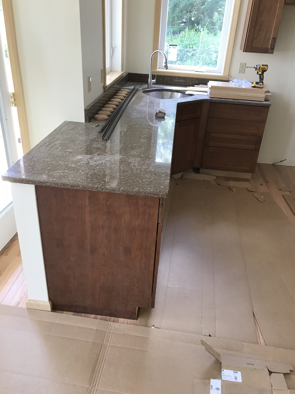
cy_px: 197
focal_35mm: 28
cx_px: 148
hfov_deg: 49.7
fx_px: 318
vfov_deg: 63.4
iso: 32
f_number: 1.8
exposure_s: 1/30
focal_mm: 3.99
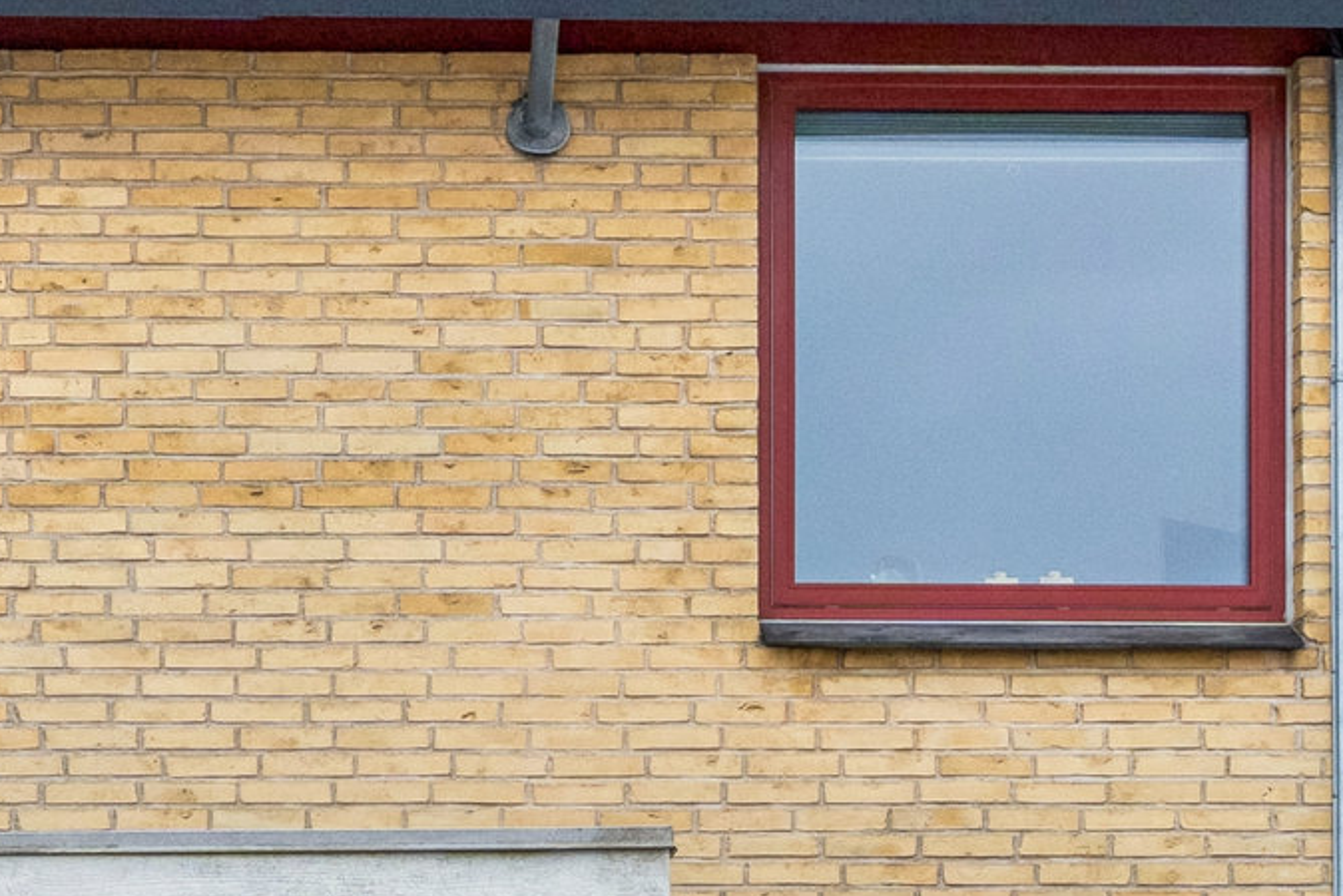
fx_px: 4814
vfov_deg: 10.5
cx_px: 297
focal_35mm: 129
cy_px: 1083
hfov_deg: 15.8
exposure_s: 1/100
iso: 800
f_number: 10
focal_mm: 29
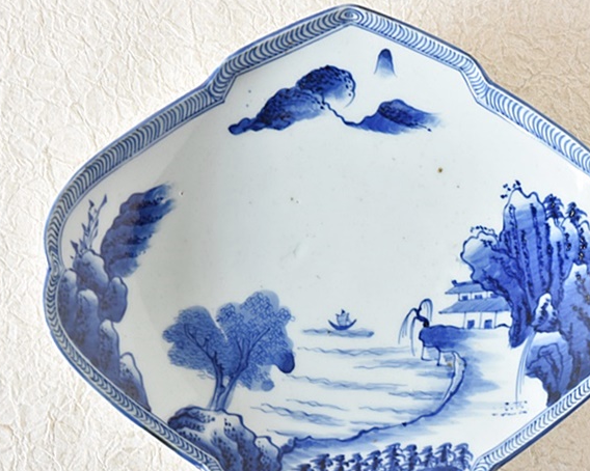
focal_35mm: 123
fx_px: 2143
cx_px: 336
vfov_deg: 12.6
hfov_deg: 15.7
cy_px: 284
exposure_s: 1/6
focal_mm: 55
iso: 400
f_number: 5.6
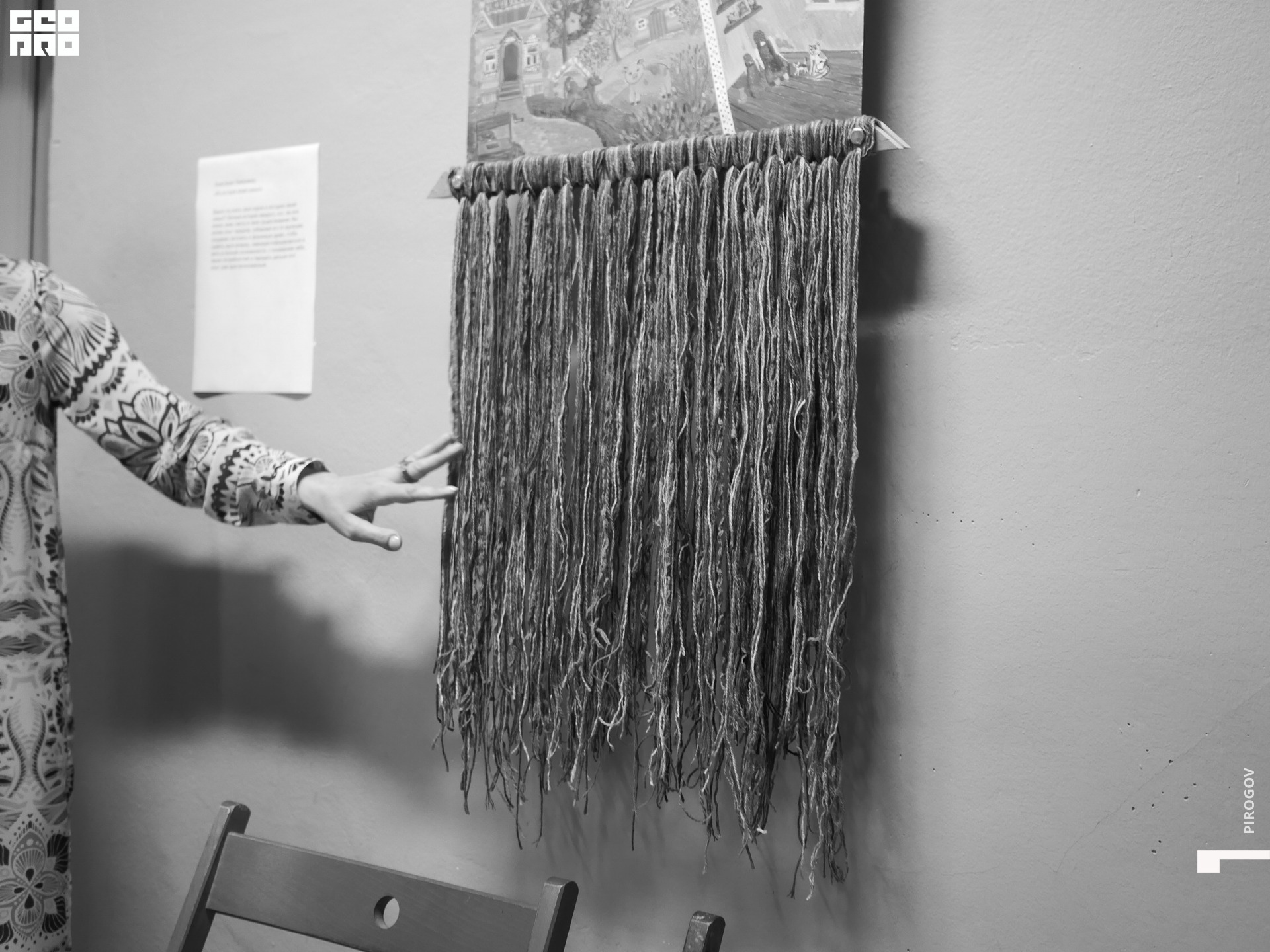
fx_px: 1247
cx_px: 635
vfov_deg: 41.8
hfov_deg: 54.0
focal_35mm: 34
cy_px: 476
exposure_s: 1/60
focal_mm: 17
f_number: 1.8
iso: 640
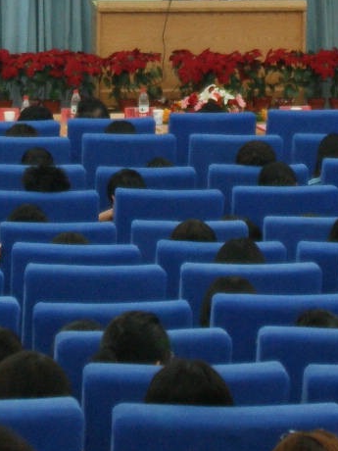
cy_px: 29
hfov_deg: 8.6
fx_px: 2239
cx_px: 61
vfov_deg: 11.4
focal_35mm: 172
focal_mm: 24
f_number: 3.5
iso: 400
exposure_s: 1/10
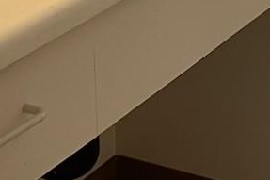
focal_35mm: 151
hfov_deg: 13.4
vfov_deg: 8.1
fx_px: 1132
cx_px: 290
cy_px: -305
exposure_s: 1/60
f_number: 1.6
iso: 125
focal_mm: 4.2
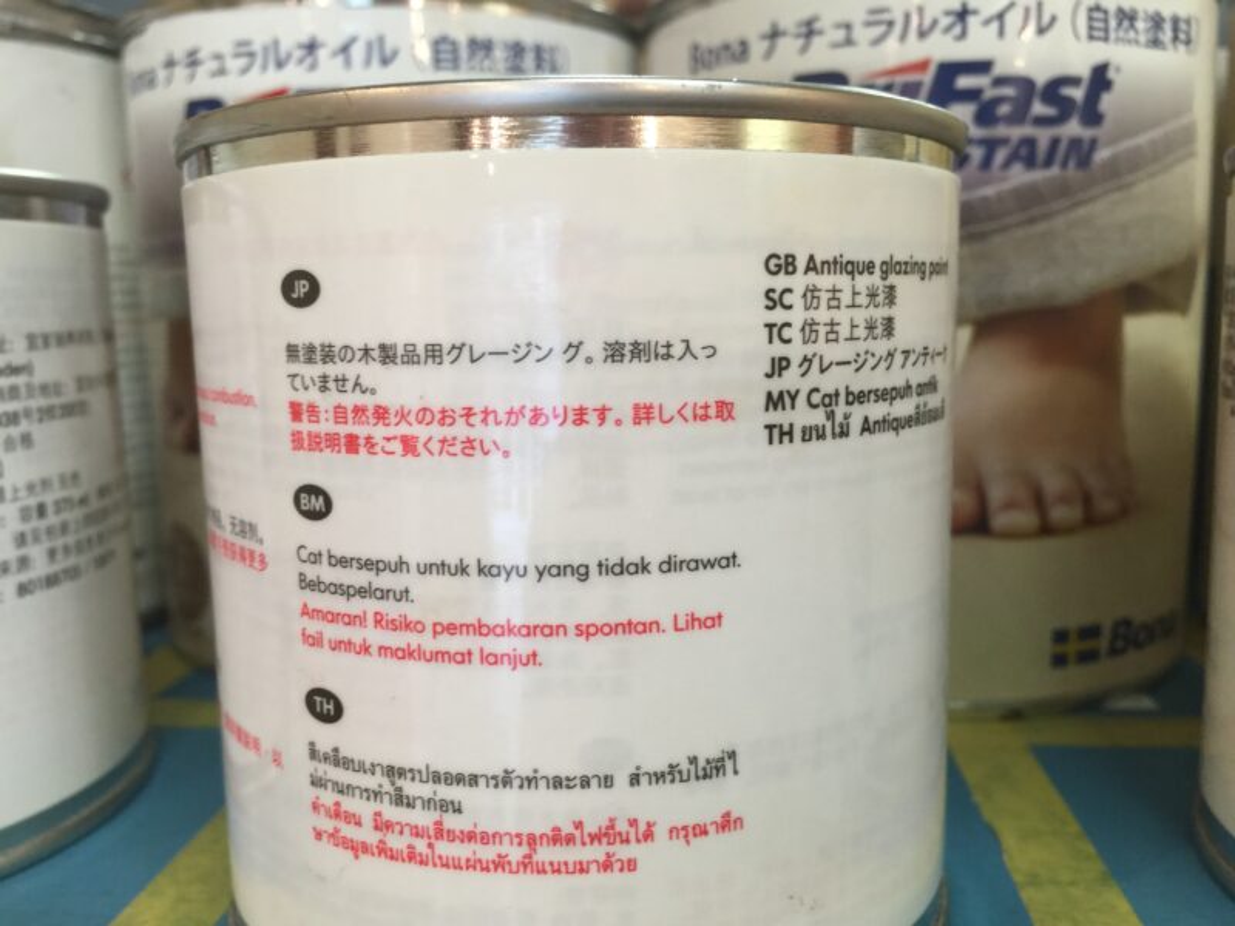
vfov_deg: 48.2
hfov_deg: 61.7
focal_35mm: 29
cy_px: 463
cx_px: 618
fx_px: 1035
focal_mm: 4.15
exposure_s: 1/15
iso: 32
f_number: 2.2
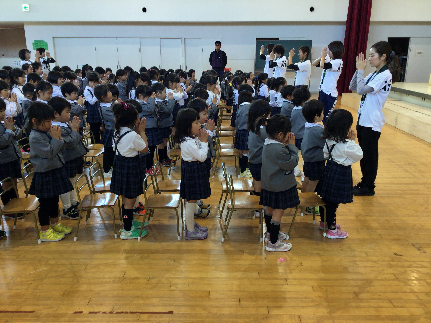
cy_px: 162
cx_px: 216
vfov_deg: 45.4
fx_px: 386
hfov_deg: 58.4
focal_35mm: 31
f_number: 2.4
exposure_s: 1/30
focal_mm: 3.3
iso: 32
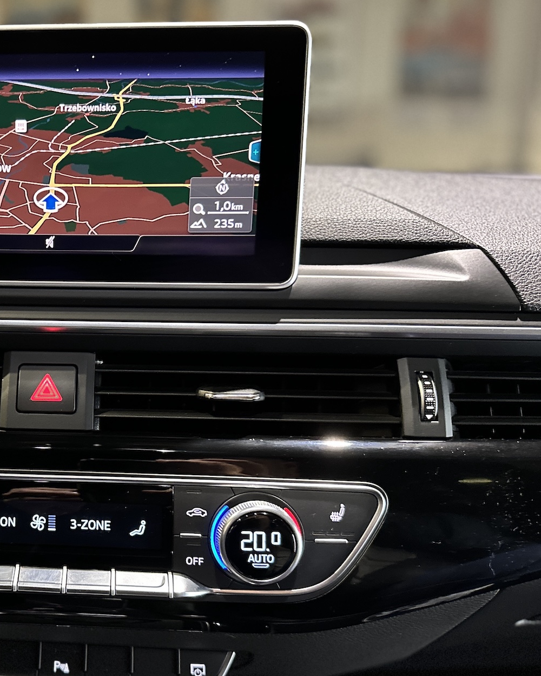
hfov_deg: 38.2
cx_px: 47
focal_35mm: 36
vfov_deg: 50.1
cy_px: 386
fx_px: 720
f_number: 1.78
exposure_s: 1/35
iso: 1000
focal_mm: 6.86
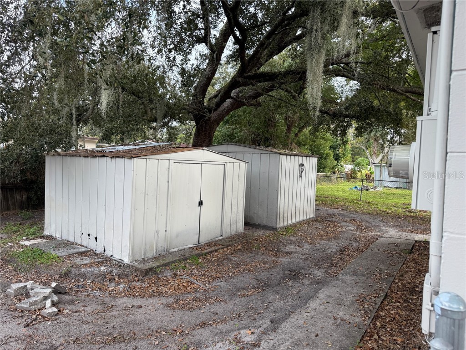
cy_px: 175
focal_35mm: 24
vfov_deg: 56.8
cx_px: 233
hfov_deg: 71.6
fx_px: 323
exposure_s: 1/539
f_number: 1.78
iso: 100
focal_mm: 6.76
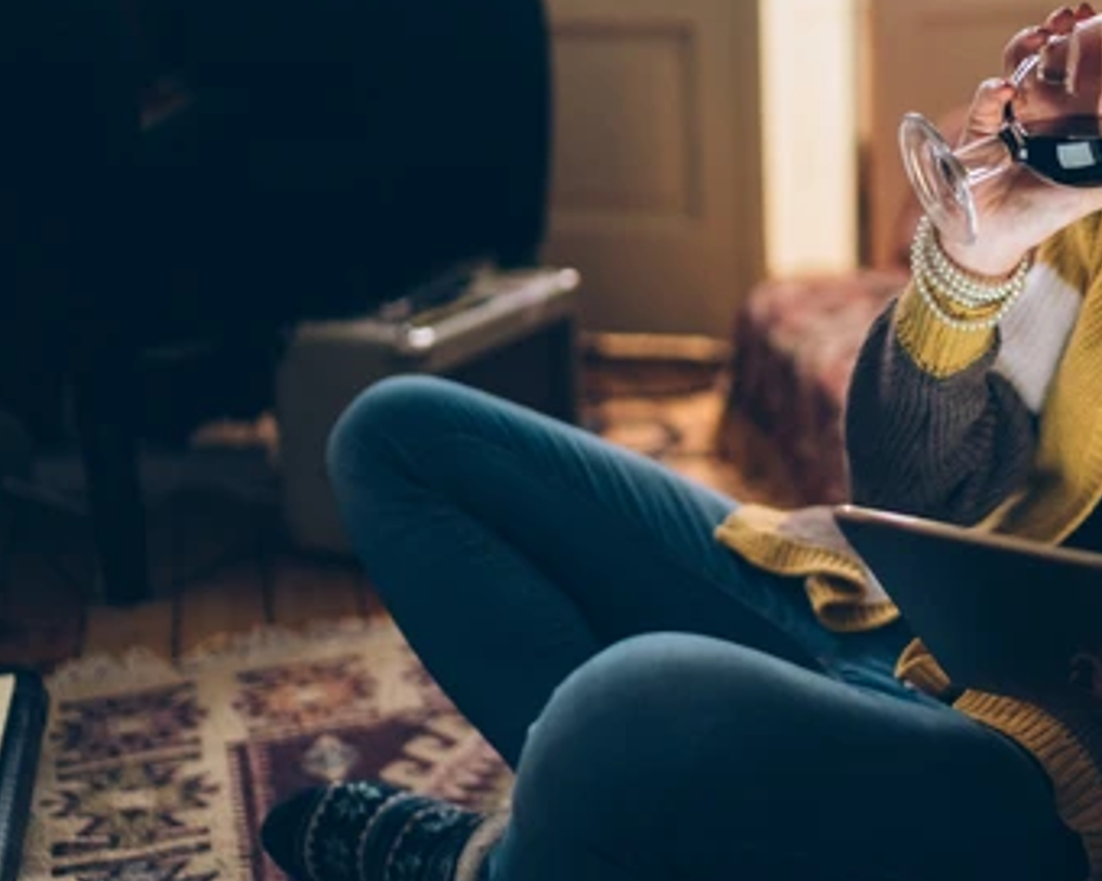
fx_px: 1892
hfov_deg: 31.2
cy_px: 347
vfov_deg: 26.2
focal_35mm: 58
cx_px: 963
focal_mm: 35
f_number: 1.4
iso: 400
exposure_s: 1/100
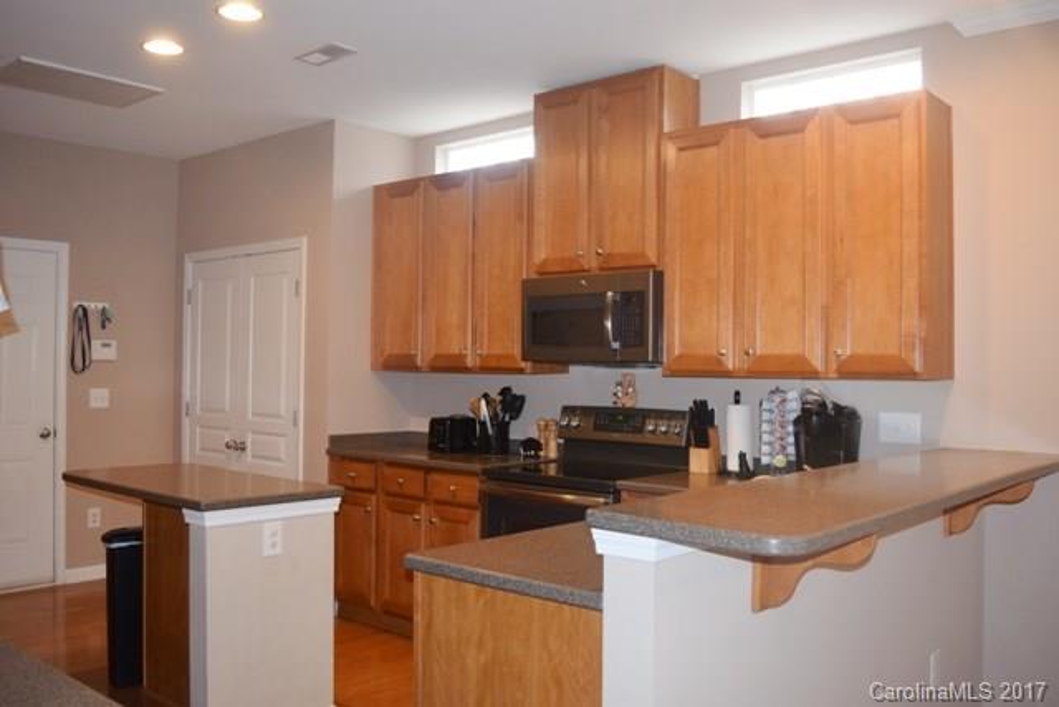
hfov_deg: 57.2
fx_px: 971
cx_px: 530
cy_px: 354
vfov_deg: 40.0
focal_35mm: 33
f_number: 4.5
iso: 800
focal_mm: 22
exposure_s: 1/80
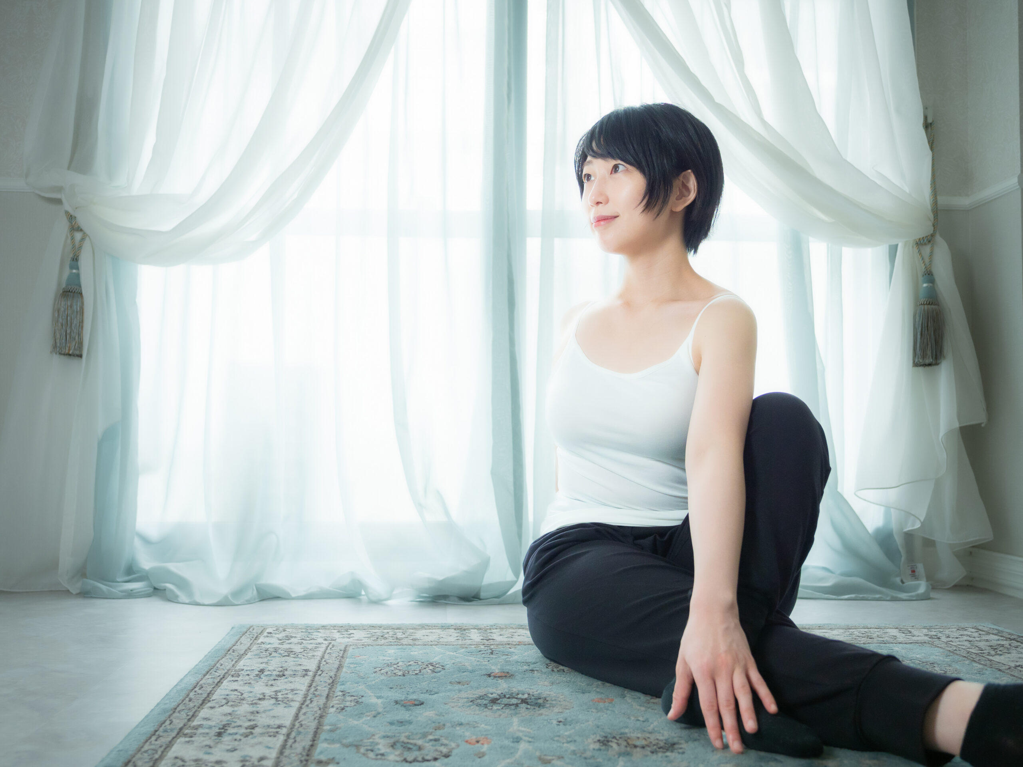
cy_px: 384
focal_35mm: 36
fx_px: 1064
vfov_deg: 39.7
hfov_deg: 51.4
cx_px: 512
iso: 400
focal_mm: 18
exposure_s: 1/50
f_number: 2.5
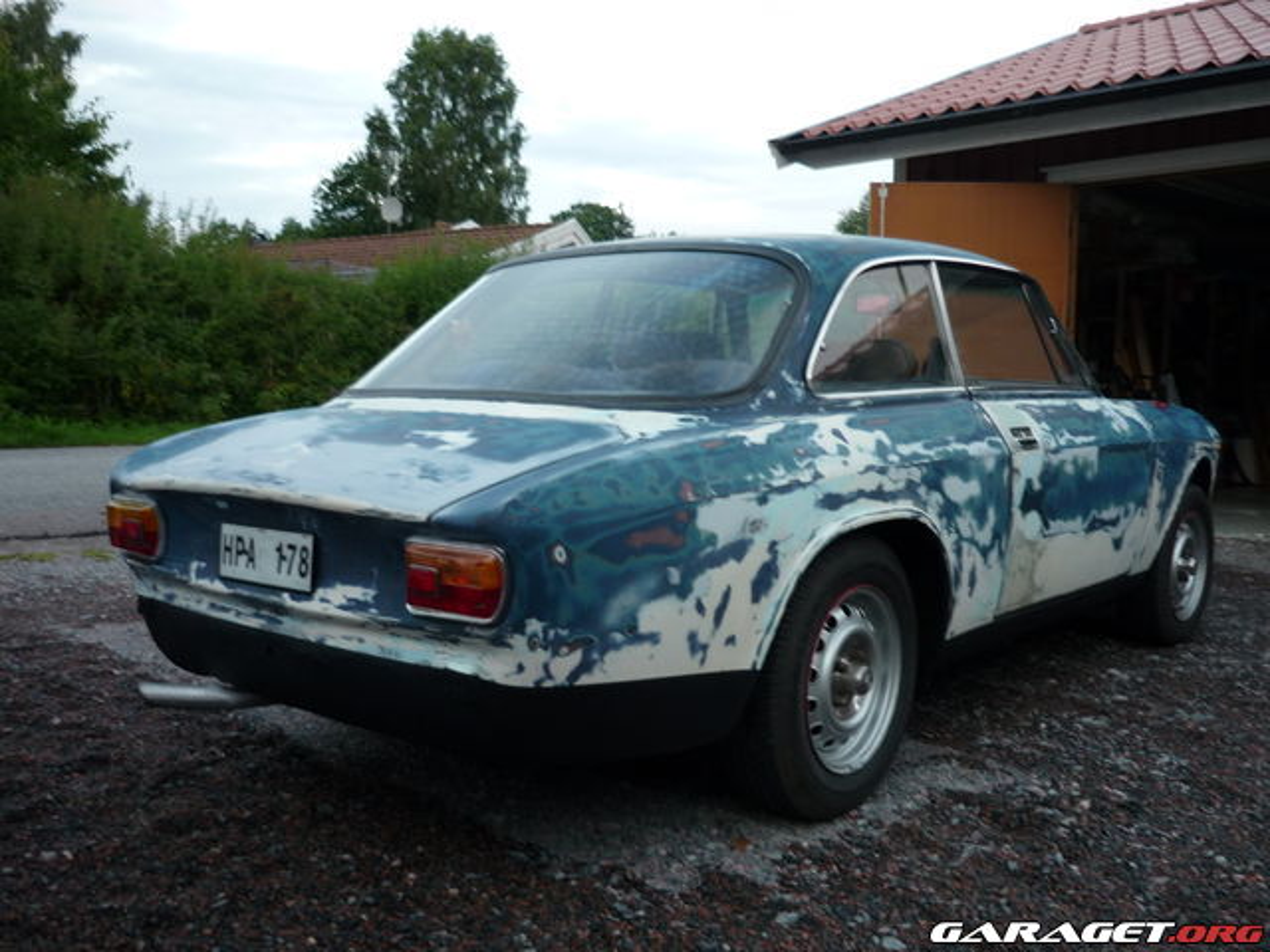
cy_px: 476
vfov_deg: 42.9
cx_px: 635
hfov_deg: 55.4
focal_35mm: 33
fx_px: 1211
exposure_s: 1/30
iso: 100
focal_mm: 5.5
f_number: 2.8
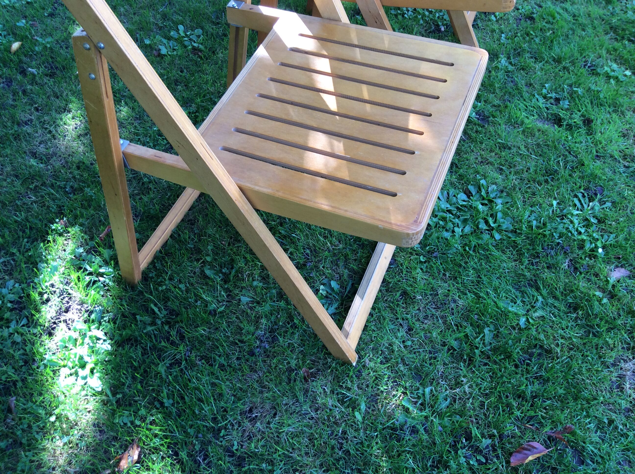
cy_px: 237
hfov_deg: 56.9
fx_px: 586
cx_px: 318
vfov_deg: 44.1
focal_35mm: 32
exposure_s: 1/50
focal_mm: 3.3
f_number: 2.4
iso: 32
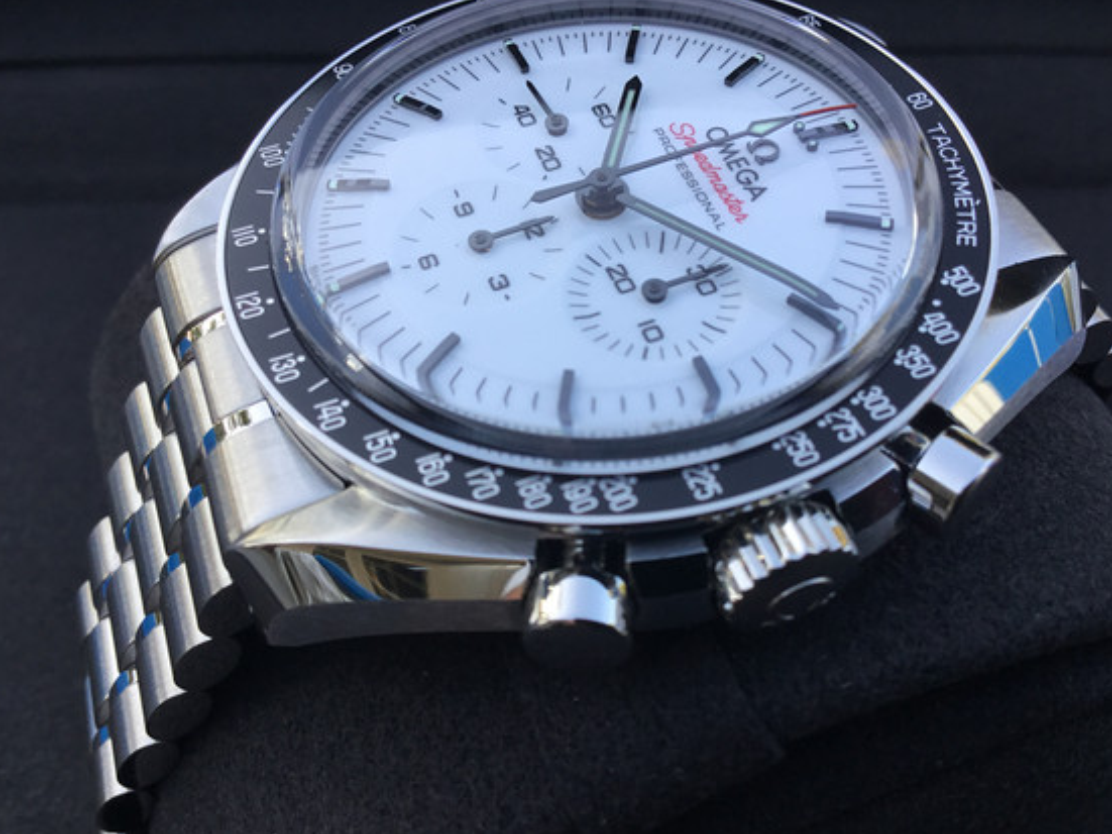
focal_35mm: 36
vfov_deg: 39.6
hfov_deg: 51.3
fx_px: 1156
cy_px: 410
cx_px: 587
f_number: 2.4
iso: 32
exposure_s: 1/120
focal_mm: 3.3
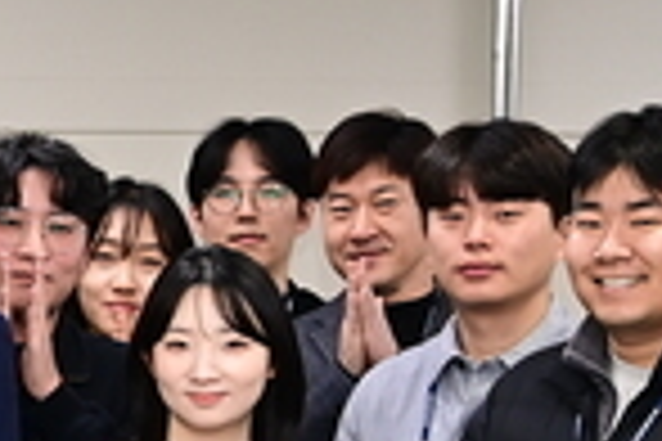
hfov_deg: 11.8
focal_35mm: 162
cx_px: -495
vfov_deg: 8.3
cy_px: 619
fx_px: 2979
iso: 1250
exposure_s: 1/200
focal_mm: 34
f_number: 4
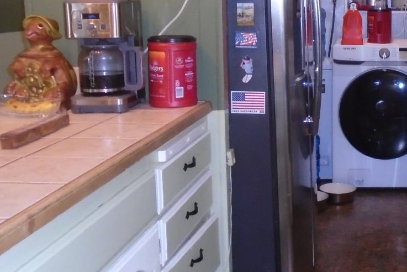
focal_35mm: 55
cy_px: 85
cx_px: 377
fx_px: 622
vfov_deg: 24.5
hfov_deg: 34.0
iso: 400
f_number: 3.2
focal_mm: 4.6
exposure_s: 1/30
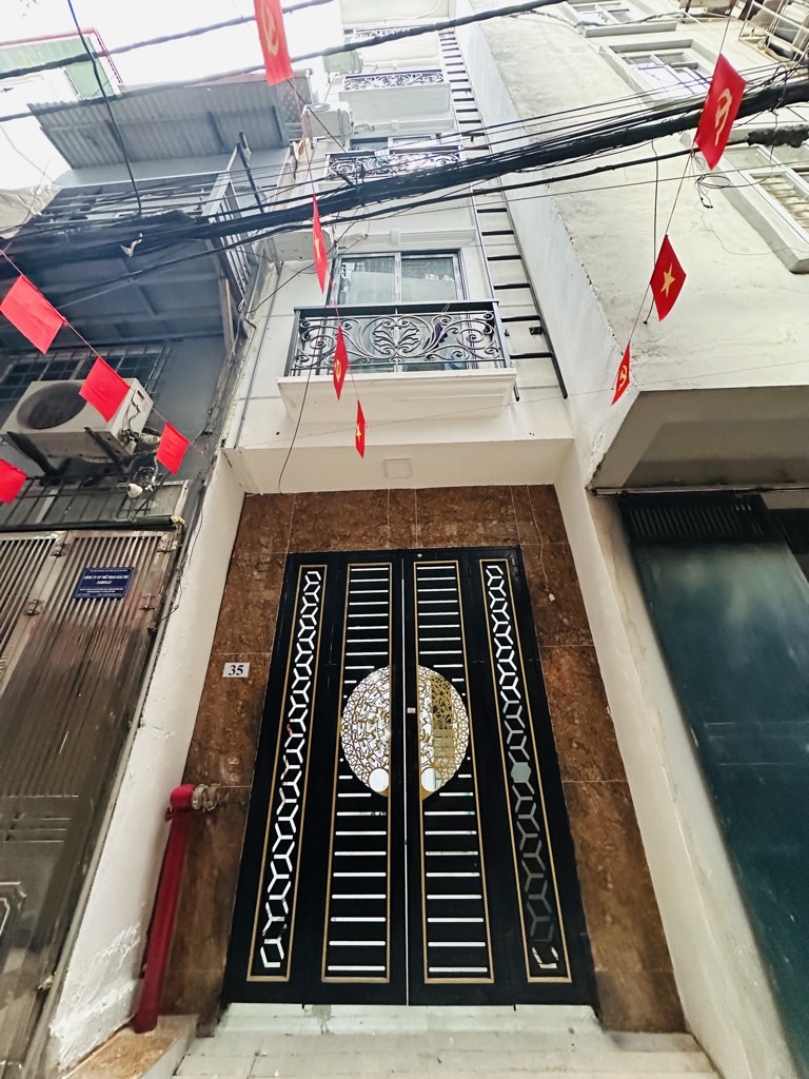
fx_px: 436
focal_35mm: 14
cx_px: 404
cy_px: 540
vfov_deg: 102.1
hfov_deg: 85.7
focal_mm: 2.22
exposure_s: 1/60
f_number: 2.2
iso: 800
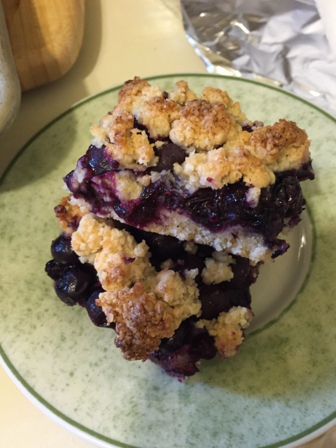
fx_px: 388
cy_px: 221
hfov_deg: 46.8
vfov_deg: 60.0
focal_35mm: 30
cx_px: 171
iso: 250
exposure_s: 1/30
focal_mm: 4.15
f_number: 2.2
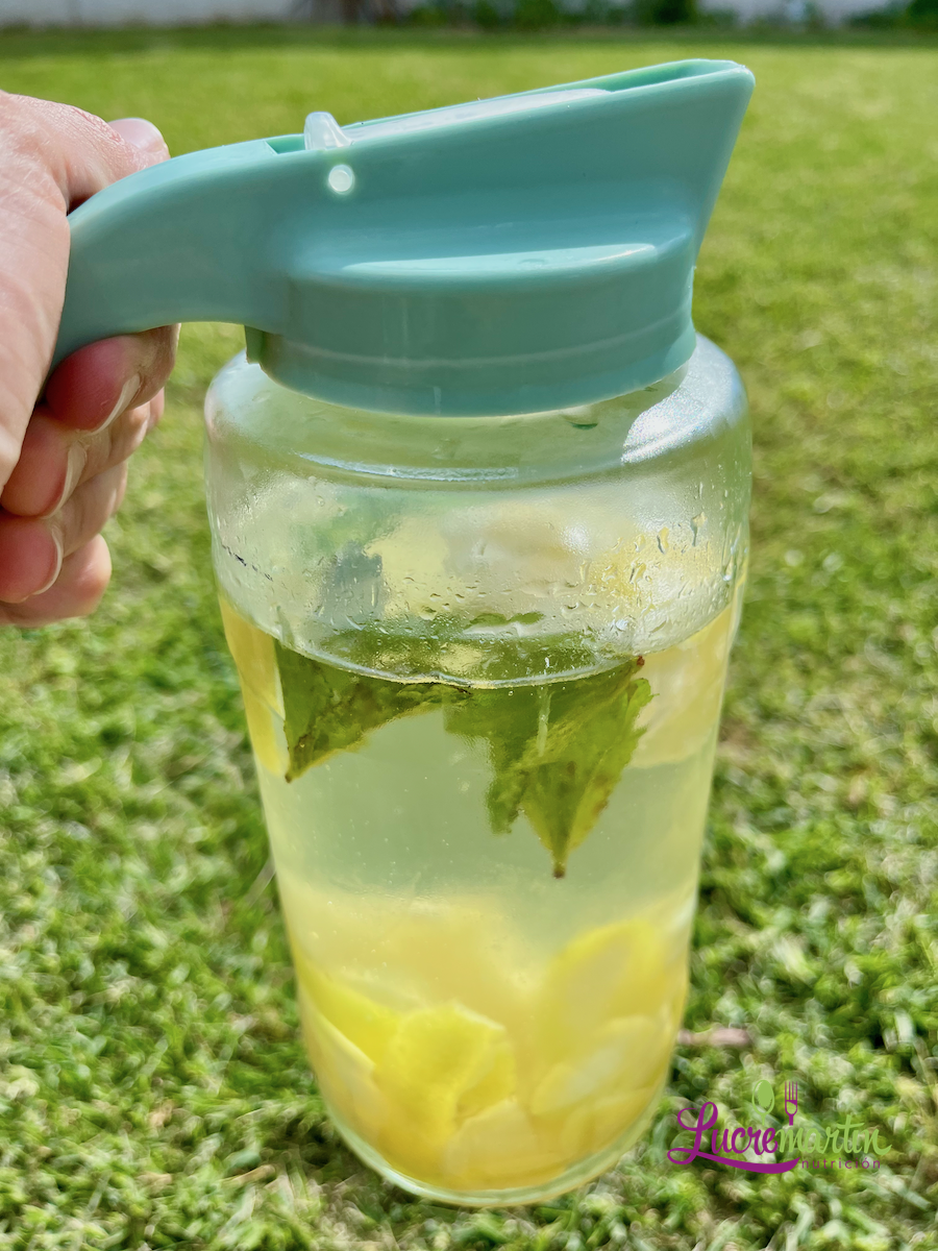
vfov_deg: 67.3
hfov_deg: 53.1
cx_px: 469
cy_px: 626
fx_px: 939
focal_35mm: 26
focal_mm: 5.1
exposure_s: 1/2410
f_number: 1.6
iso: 50
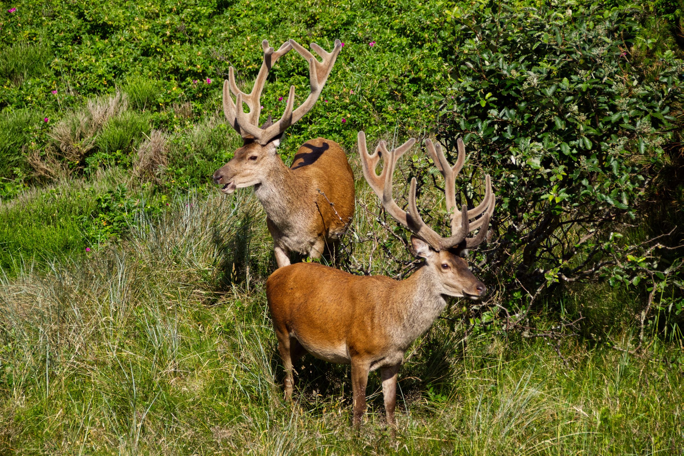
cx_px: 342
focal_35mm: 225
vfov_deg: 6.1
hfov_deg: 9.1
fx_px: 4275
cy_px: 228
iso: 400
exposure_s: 1/1250
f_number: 7.1
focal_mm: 150
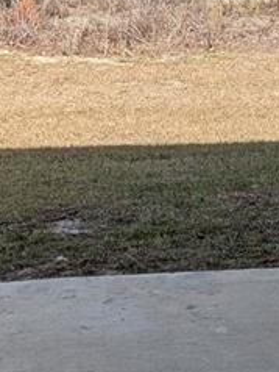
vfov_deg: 15.7
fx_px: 1298
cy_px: -55
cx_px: 192
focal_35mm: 121
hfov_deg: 12.2
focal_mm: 6.9
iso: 19
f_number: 1.68
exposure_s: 1/623
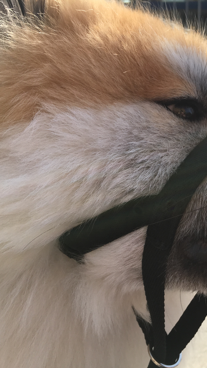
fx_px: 420
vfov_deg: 47.4
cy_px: 183
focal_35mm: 43
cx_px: 218
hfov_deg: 25.9
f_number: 2.2
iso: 25
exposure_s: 1/754
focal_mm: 4.15
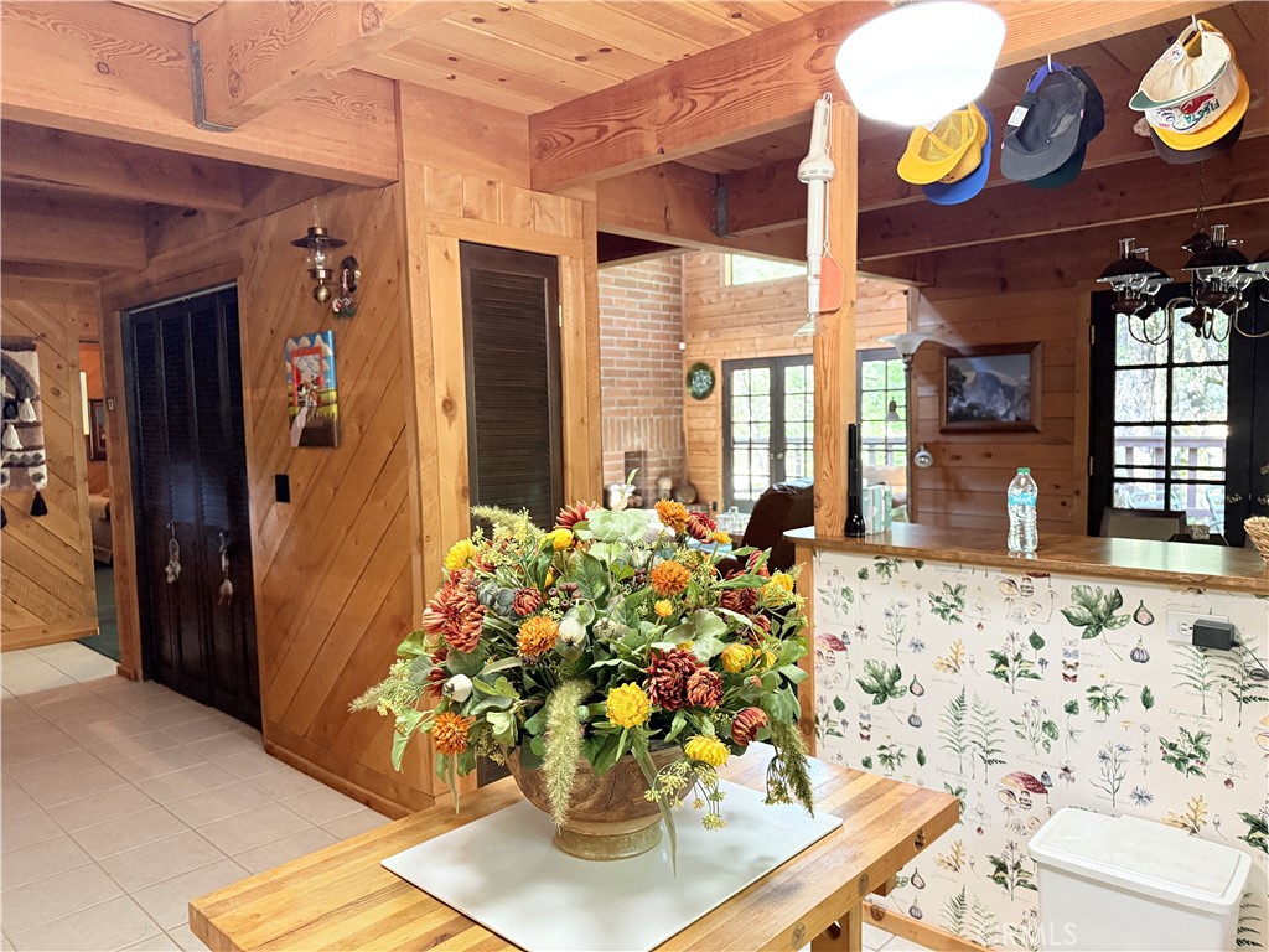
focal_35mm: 24
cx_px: 634
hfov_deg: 71.6
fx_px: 880
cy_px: 476
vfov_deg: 56.8
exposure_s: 1/60
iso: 640
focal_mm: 6.76
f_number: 1.78
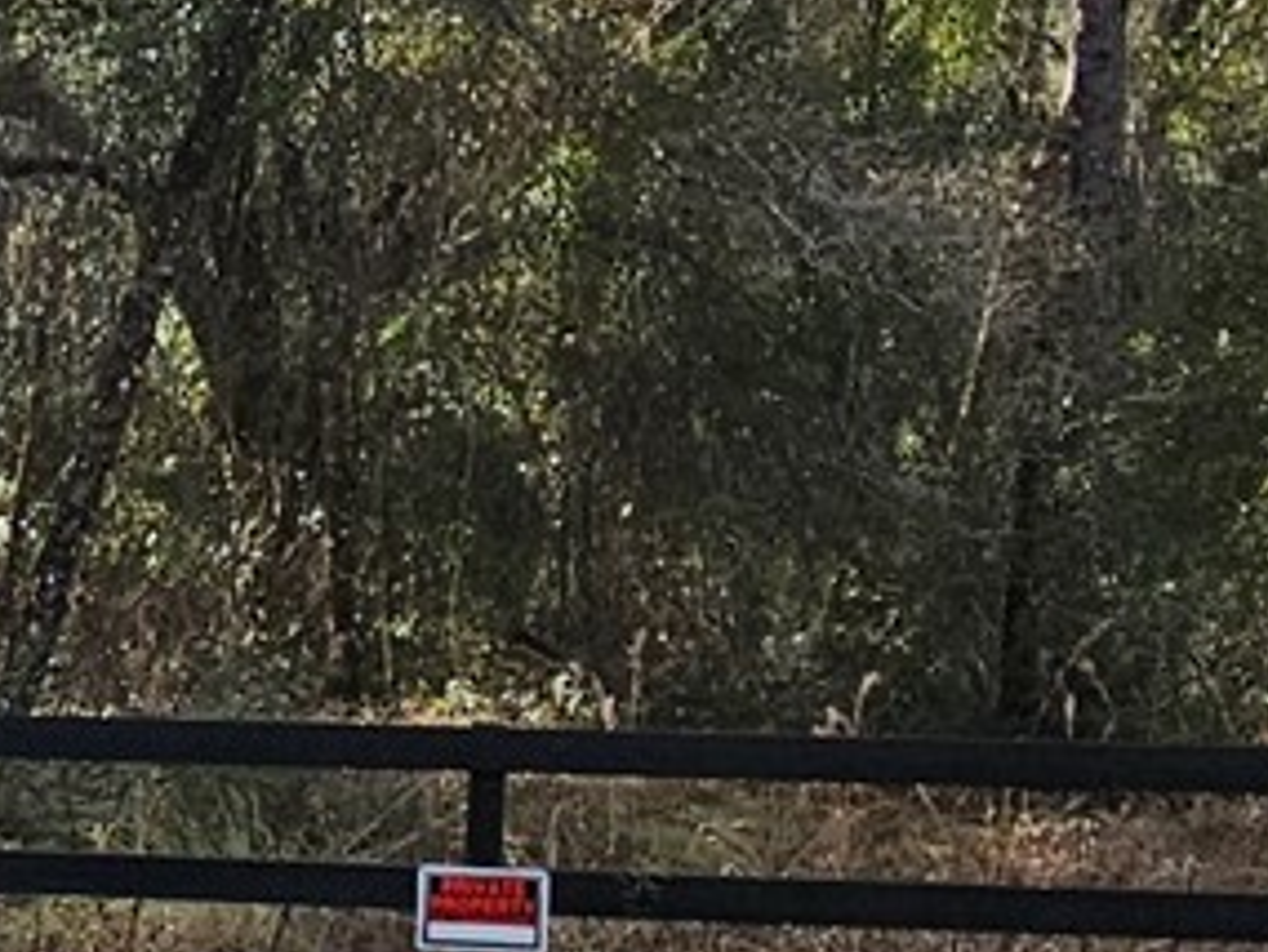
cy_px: 636
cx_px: -876
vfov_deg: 20.1
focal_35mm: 73
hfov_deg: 20.6
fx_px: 2675
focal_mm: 2.2
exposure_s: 1/796
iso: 64
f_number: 2.2
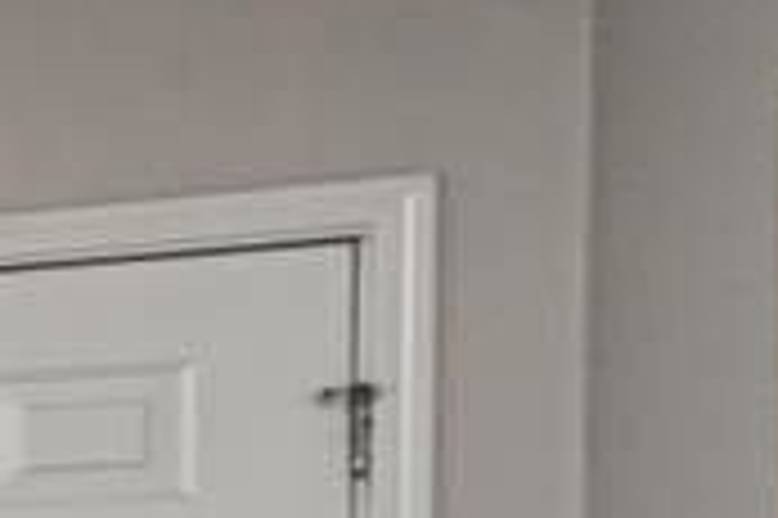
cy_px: 858
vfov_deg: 11.6
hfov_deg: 9.5
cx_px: -1979
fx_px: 2397
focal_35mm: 111
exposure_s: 1/60
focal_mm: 10
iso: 500
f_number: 10
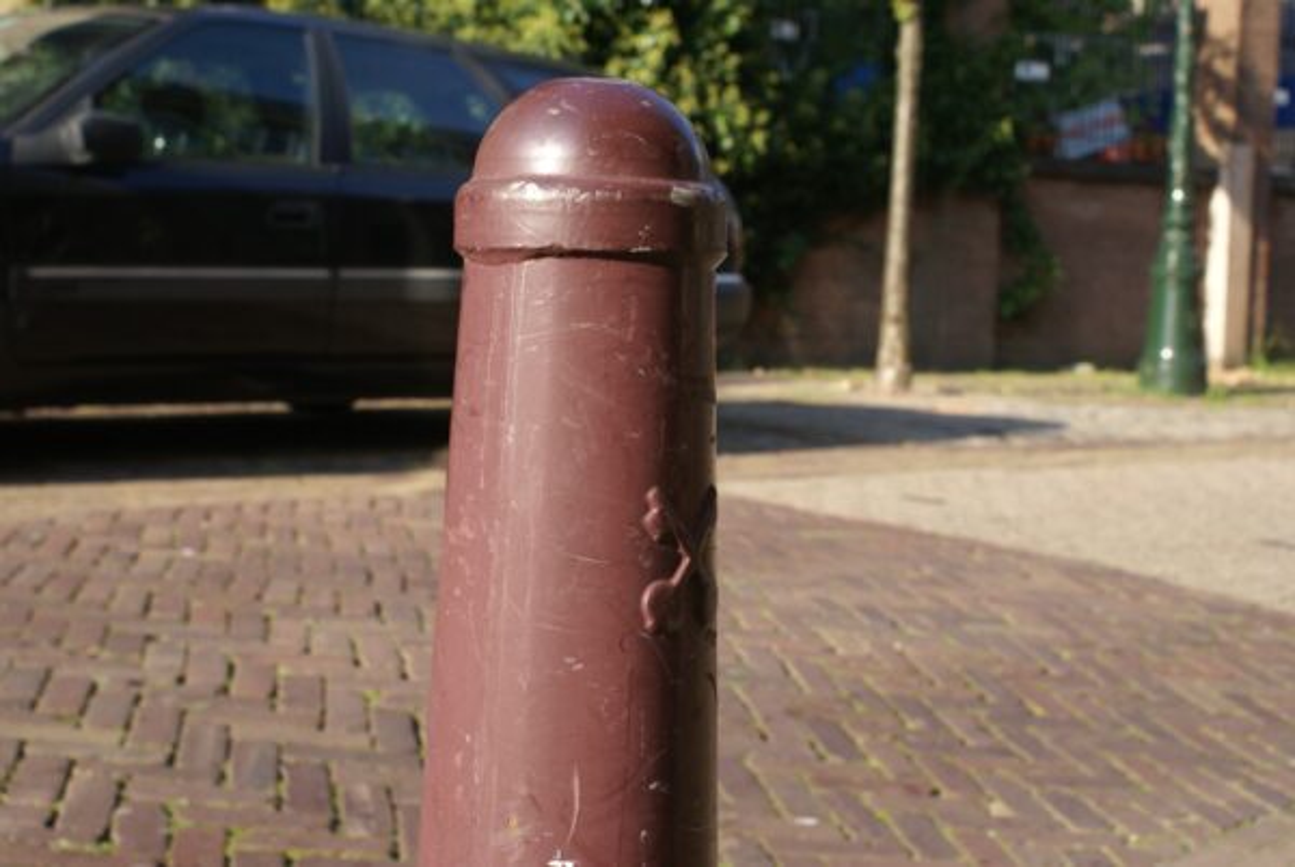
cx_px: 648
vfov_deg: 25.8
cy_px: 434
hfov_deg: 37.8
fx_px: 1891
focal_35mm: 52
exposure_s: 1/80
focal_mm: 35
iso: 100
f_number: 8
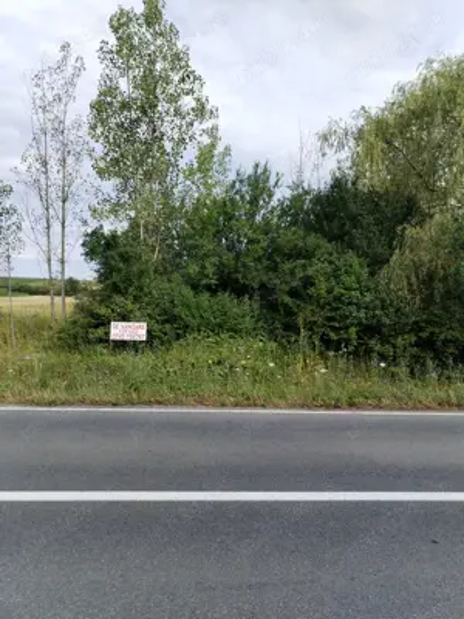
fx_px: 518
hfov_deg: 48.2
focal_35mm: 29
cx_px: 232
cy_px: 310
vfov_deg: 61.7
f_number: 1.8
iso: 100
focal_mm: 4.75
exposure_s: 1/873
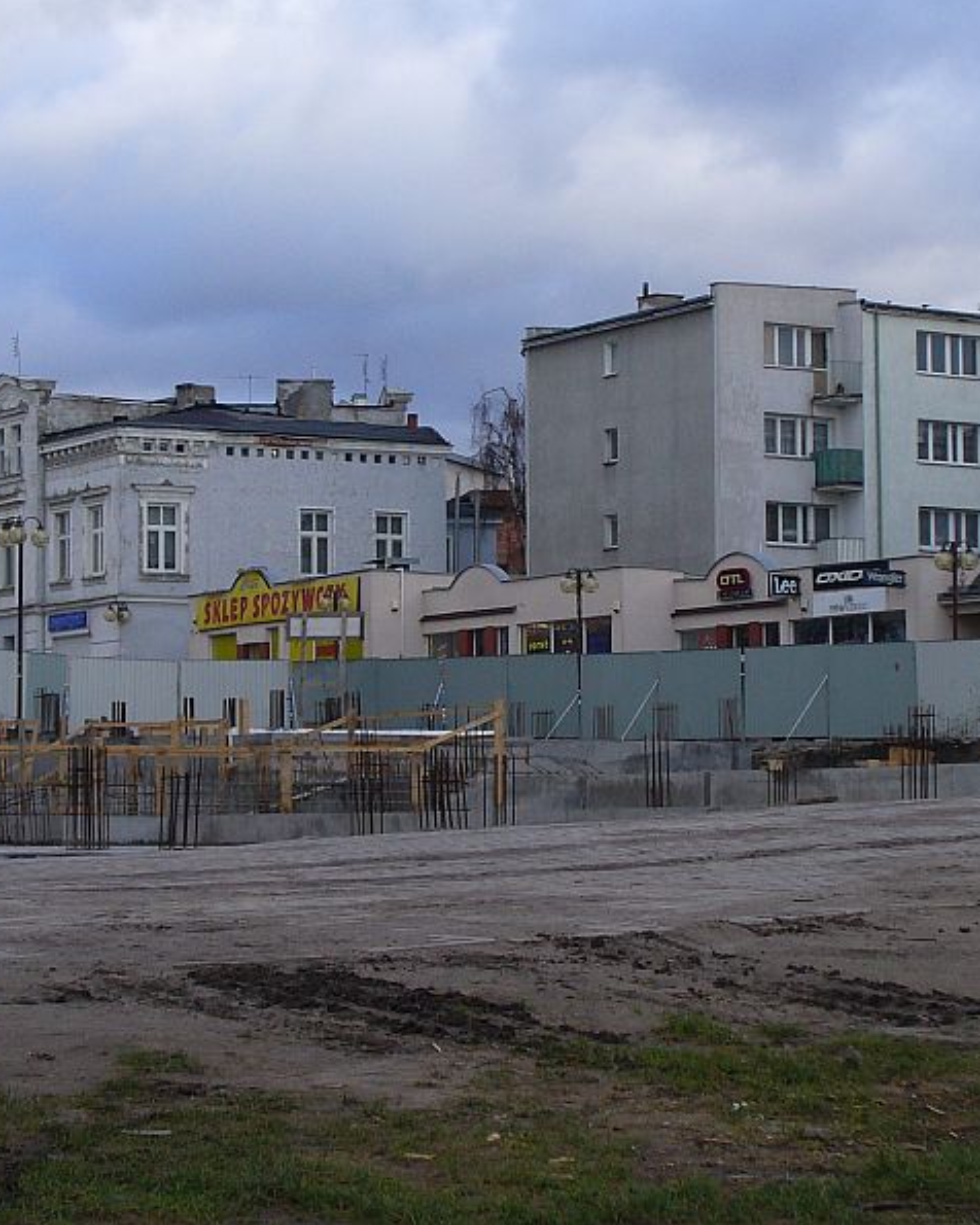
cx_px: 500
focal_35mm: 88
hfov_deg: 17.5
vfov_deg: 21.7
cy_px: 609
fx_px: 3190
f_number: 3.1
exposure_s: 1/200
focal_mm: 8.9
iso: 80
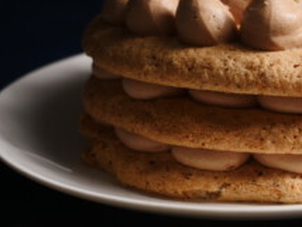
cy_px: 101
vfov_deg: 12.6
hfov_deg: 16.3
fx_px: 1031
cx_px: 308
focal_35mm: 118
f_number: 2.8
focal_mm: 23
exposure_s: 1/25
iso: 200
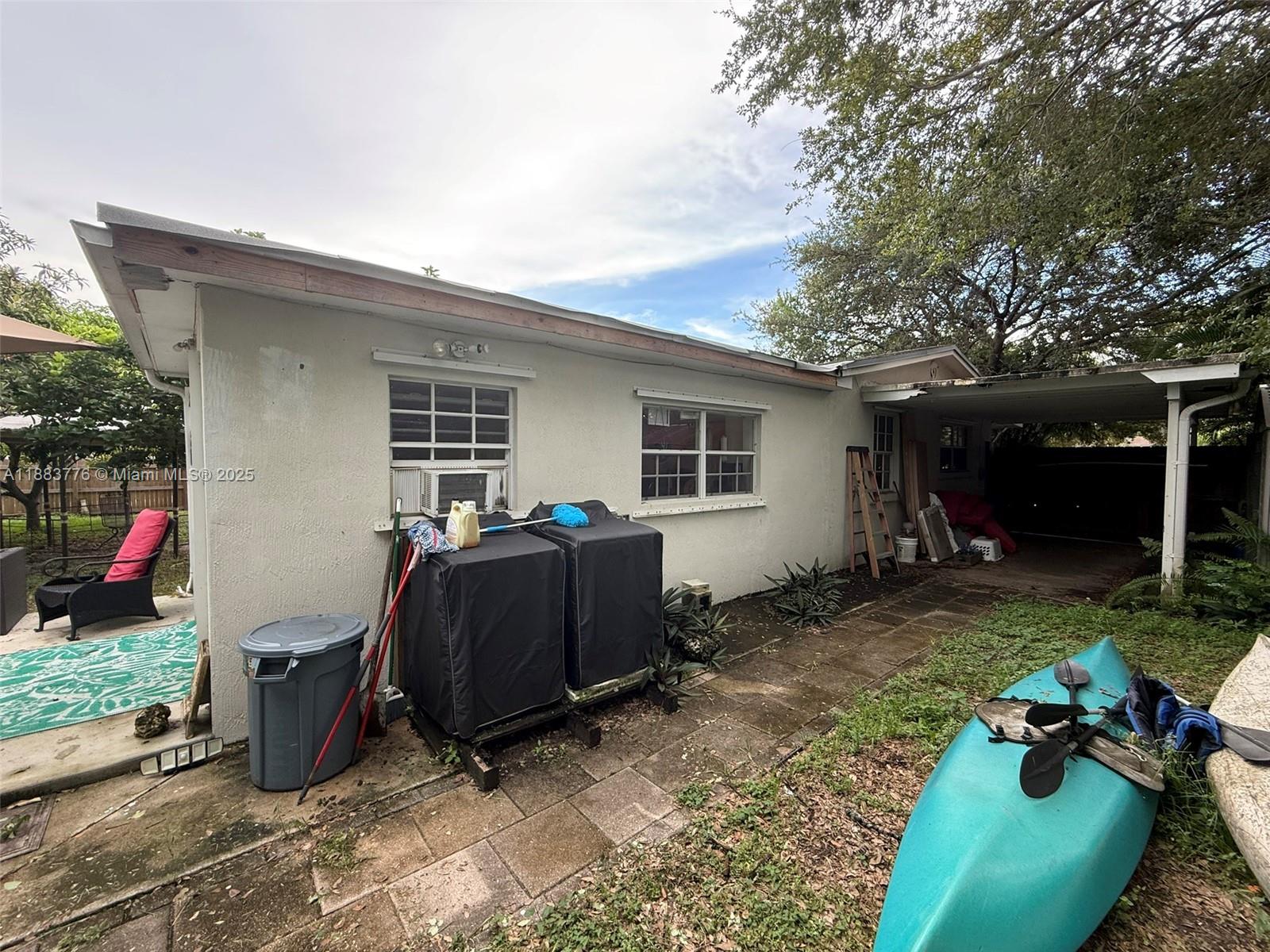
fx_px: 514
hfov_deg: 102.1
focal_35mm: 14
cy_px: 476
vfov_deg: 85.7
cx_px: 635
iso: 80
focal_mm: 2.22
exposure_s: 1/99
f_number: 2.2
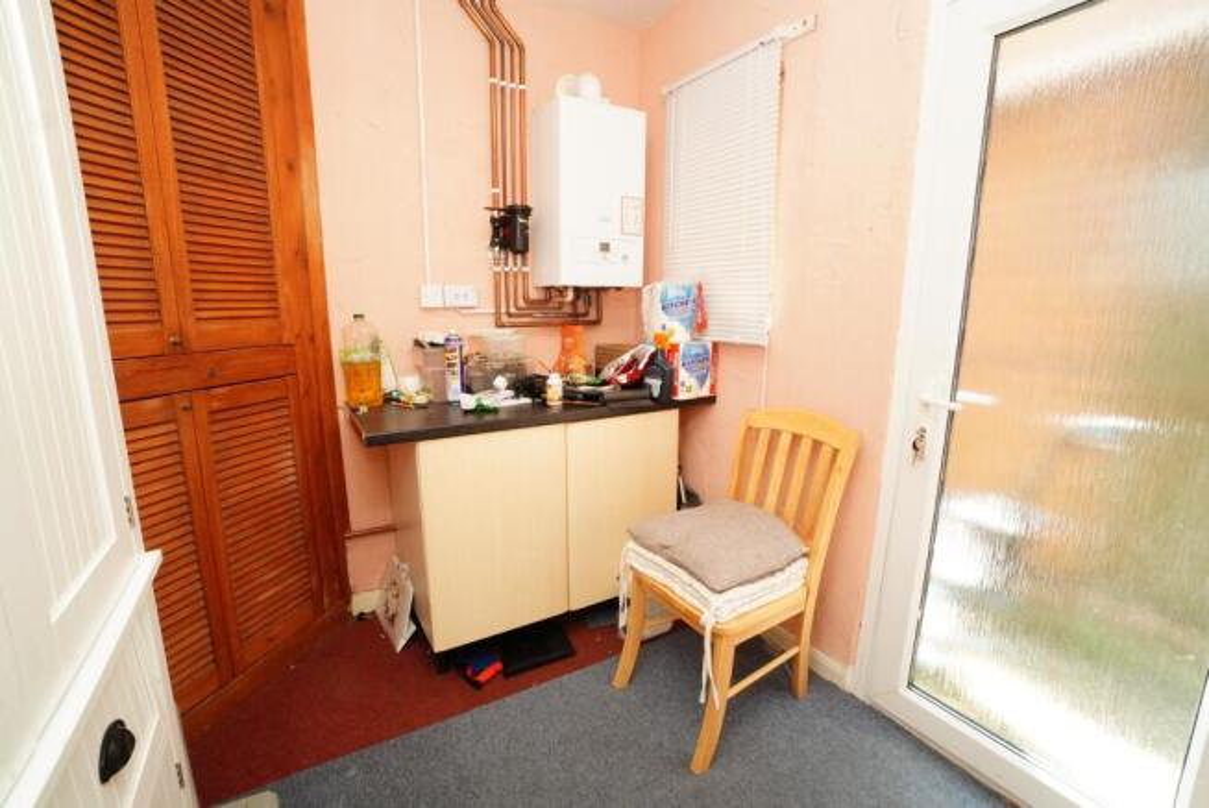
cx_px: 604
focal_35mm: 15
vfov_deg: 77.4
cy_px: 404
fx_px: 504
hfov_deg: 100.4
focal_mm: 10
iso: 3200
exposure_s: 1/60
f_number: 13
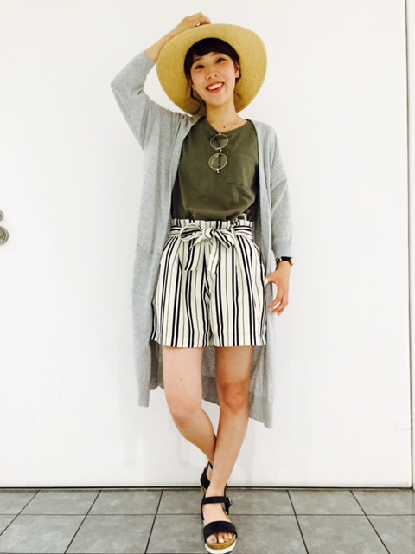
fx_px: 464
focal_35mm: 29
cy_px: 277
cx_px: 208
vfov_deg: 61.7
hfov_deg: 48.2
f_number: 2.2
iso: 125
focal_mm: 4.15
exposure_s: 1/30
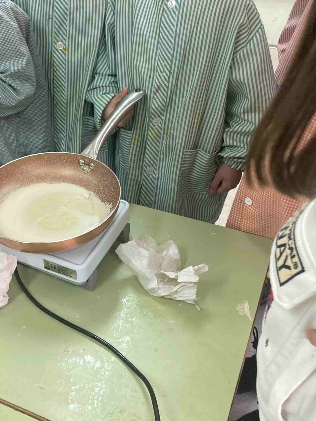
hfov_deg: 32.3
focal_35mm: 44
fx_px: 535
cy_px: 176
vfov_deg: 42.8
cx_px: 79
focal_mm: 3.99
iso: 125
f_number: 1.8
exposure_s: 1/50
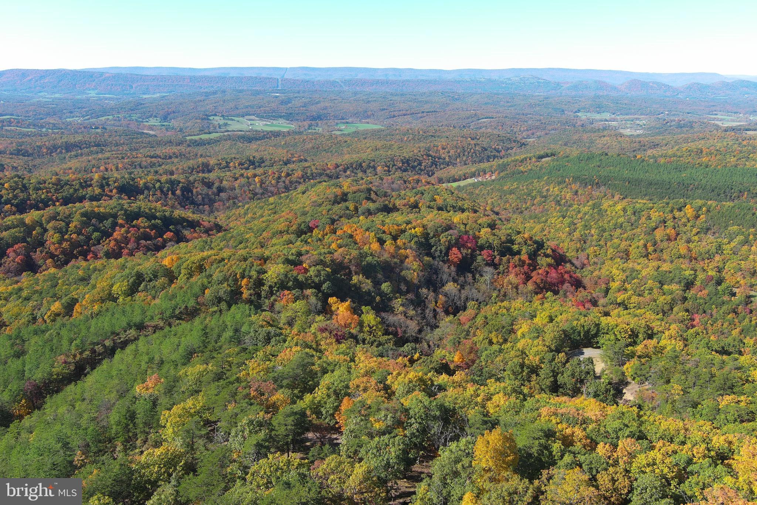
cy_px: 252
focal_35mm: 29
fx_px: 610
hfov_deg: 63.7
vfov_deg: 45.0
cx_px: 378
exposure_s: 1/493
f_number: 2.8
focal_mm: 10.57
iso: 100
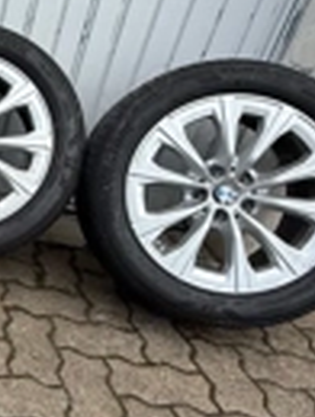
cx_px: -116
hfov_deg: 27.1
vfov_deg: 43.7
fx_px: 520
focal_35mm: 43
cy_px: 180
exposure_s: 1/326
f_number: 2.2
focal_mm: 2.22
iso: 50
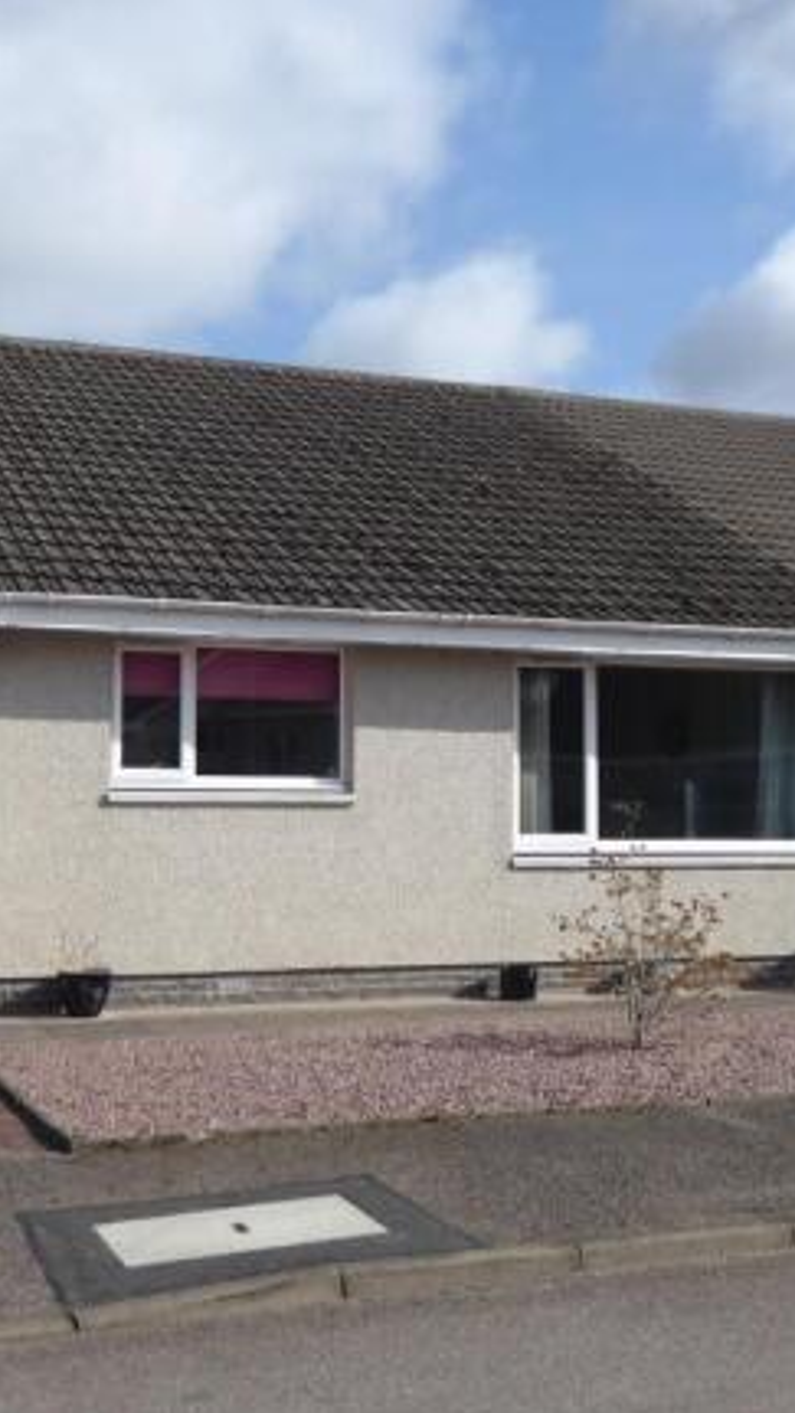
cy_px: 708
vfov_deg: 43.7
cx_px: 319
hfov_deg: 25.4
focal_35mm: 47
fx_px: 1761
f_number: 3.5
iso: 80
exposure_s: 1/800
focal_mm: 5.4
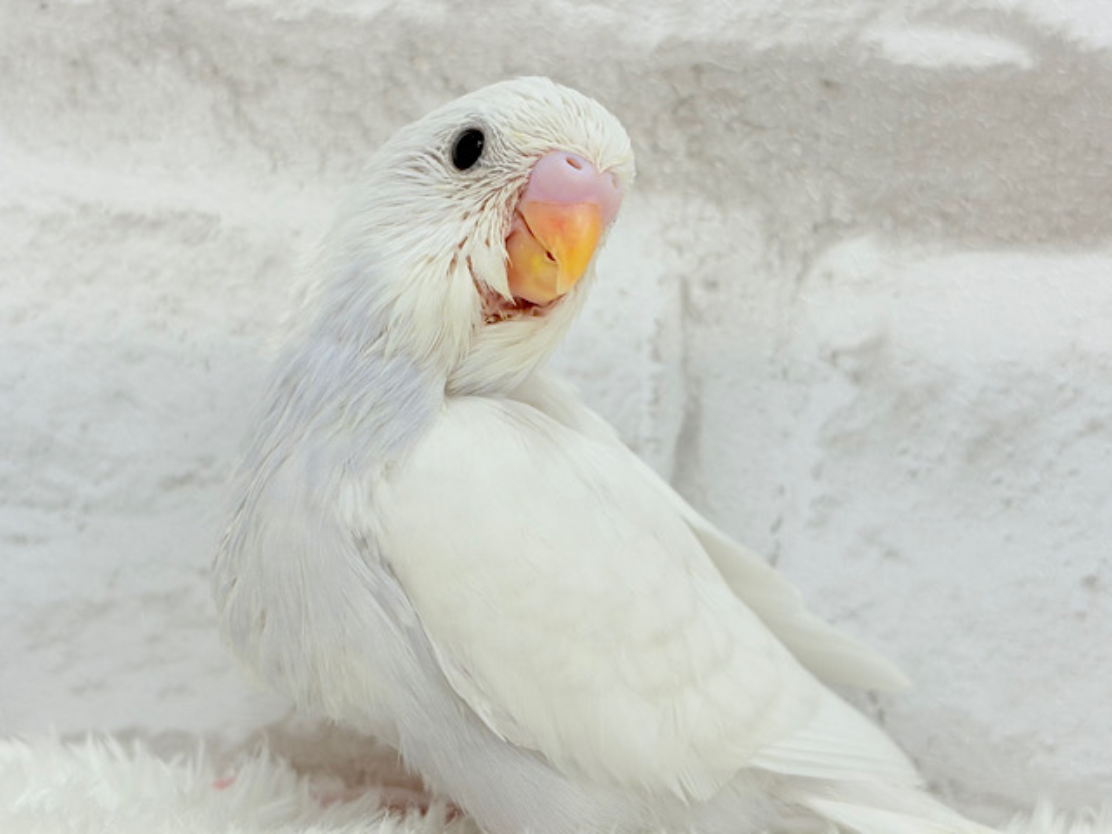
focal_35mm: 52
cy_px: 417
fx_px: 1670
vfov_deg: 28.0
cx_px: 556
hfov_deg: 36.8
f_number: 1.6
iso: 32
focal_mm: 5.96
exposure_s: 1/50
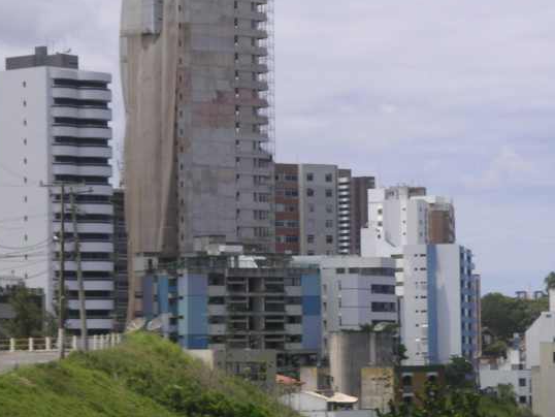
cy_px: 199
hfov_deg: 12.0
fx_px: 2647
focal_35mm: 165
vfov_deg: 9.0
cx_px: 300
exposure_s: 1/180
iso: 50
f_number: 8
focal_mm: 17.1
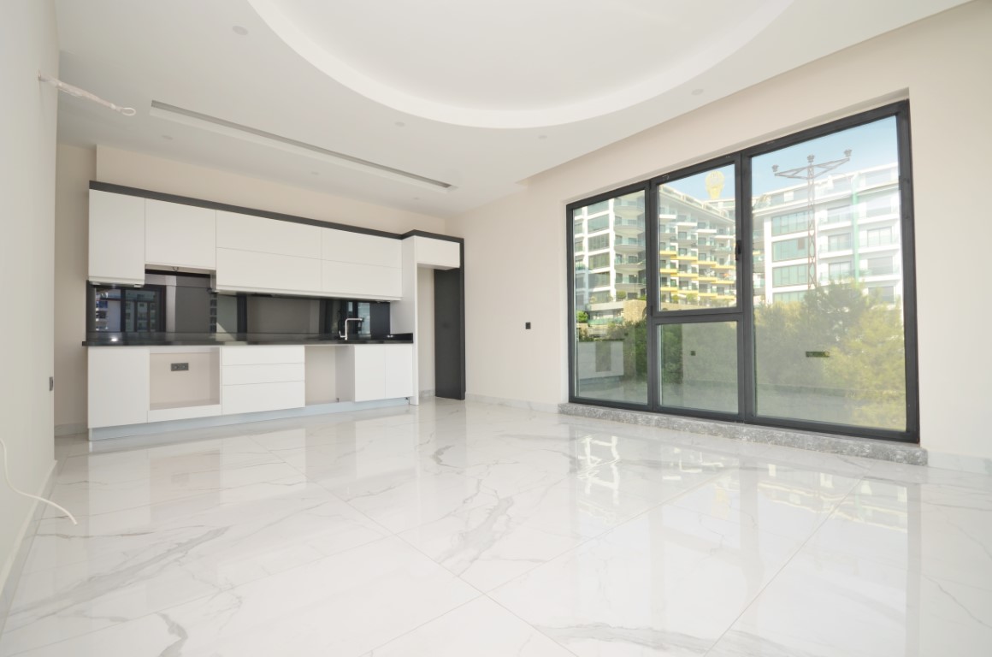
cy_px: 328
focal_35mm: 15
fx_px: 412
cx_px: 496
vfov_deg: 77.1
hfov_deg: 100.5
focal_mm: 10
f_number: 5.6
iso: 125
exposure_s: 1/125
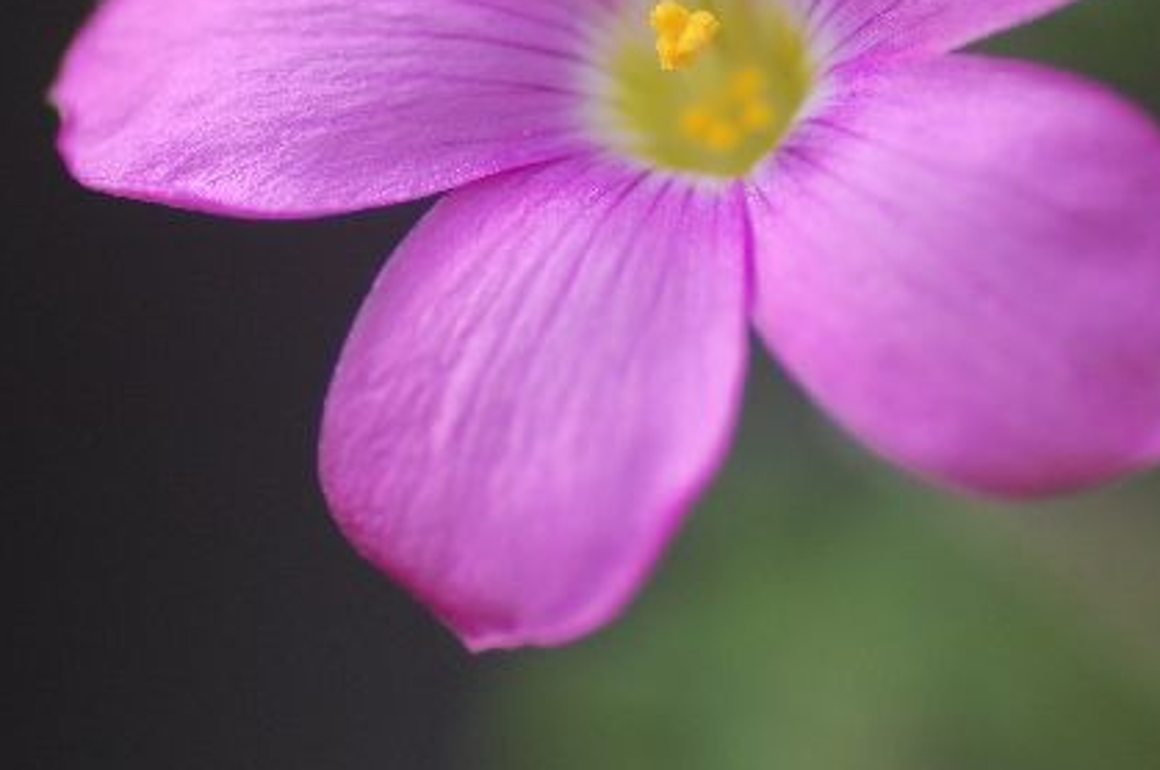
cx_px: 656
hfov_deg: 8.0
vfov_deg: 5.3
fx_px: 8300
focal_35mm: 258
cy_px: 55
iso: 400
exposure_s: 1/320
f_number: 4.5
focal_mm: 90
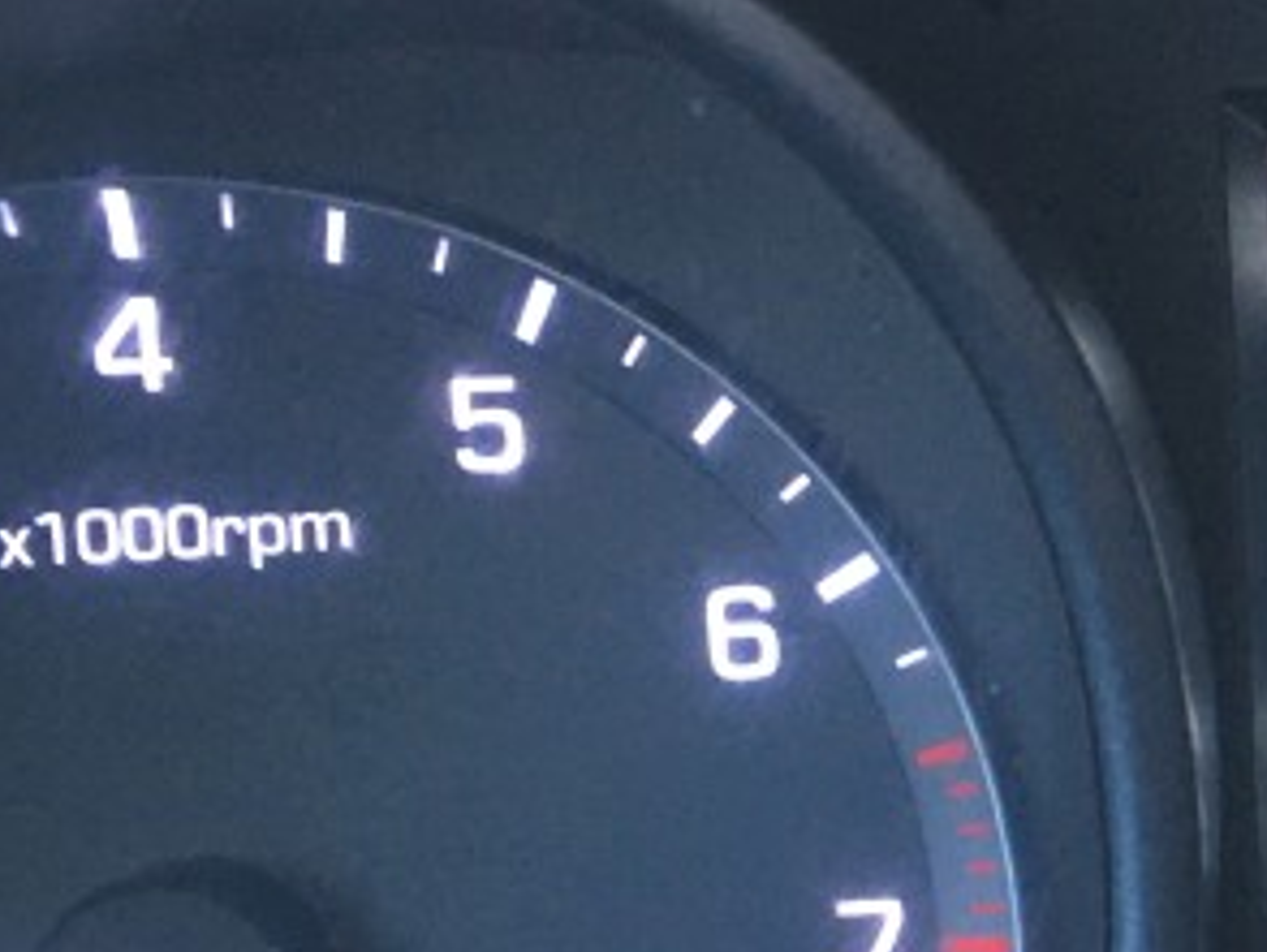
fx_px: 3700
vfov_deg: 14.6
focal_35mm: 101
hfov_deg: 18.0
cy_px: 681
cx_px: 1715
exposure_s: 1/30
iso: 100
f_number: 2.2
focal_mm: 4.15
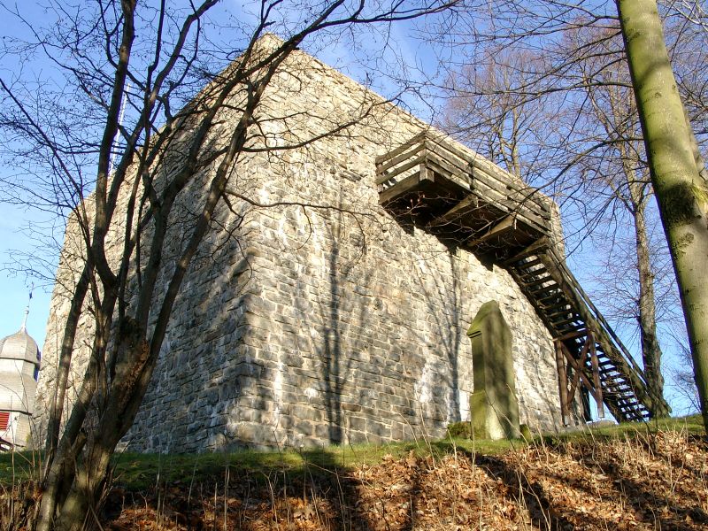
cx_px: 354
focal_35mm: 34
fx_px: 695
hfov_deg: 54.0
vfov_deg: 41.8
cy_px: 266
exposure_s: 1/247
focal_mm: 7.13
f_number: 4
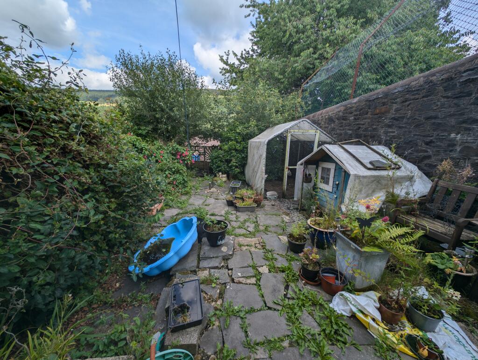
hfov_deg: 110.5
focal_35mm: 12
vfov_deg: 94.6
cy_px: 180
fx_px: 166
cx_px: 239
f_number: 1.95
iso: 36
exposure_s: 1/1186
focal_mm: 2.23
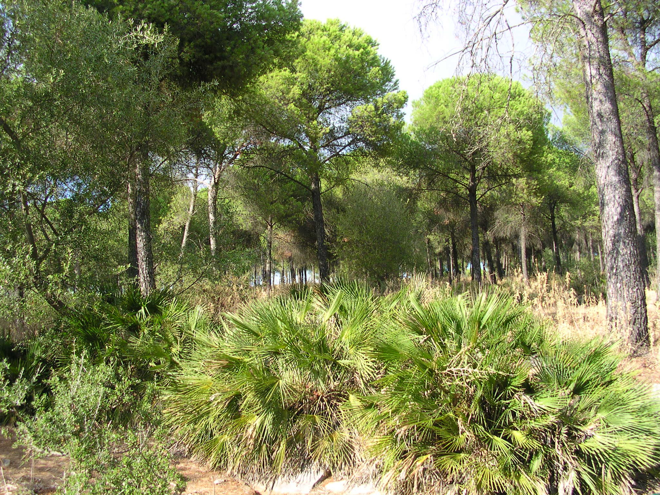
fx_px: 705
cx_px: 330
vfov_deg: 38.7
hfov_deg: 50.1
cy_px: 248
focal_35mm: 37
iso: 100
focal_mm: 5.6
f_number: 2.7
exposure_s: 1/282
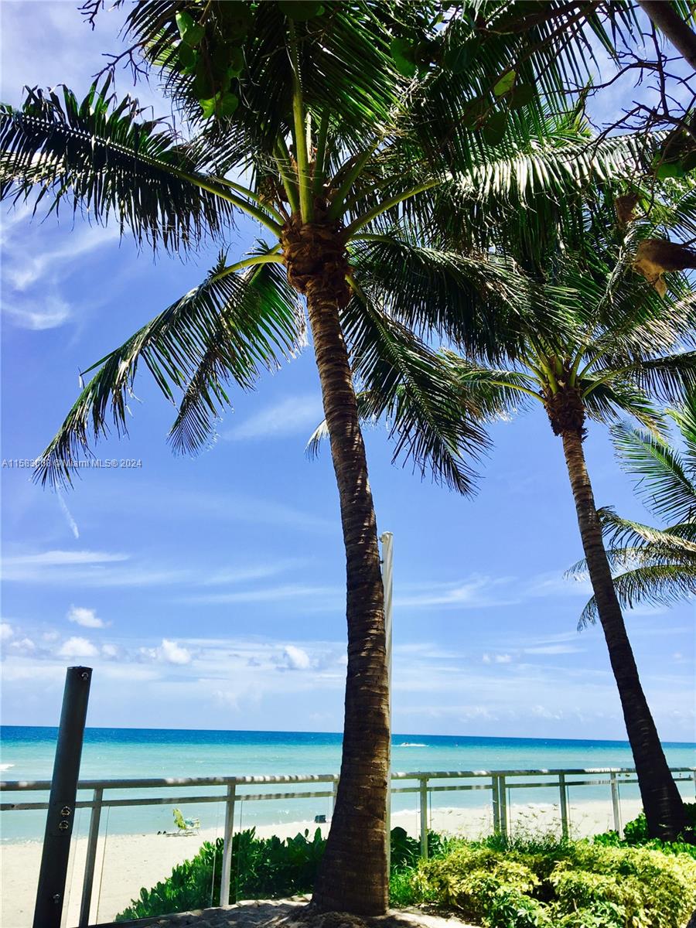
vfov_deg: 61.7
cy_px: 464
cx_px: 348
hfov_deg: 48.2
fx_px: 777
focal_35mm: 29
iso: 25
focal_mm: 4.15
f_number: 2.2
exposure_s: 1/1603
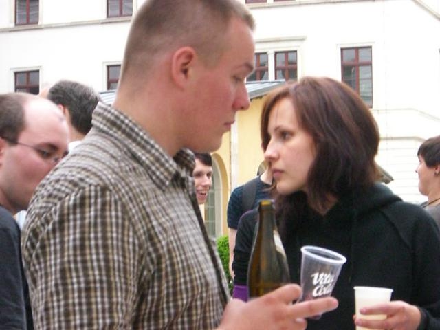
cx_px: 220
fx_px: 1449
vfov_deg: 13.0
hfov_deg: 17.3
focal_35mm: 114
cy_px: 165
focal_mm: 18.6
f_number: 5.2
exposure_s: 1/80
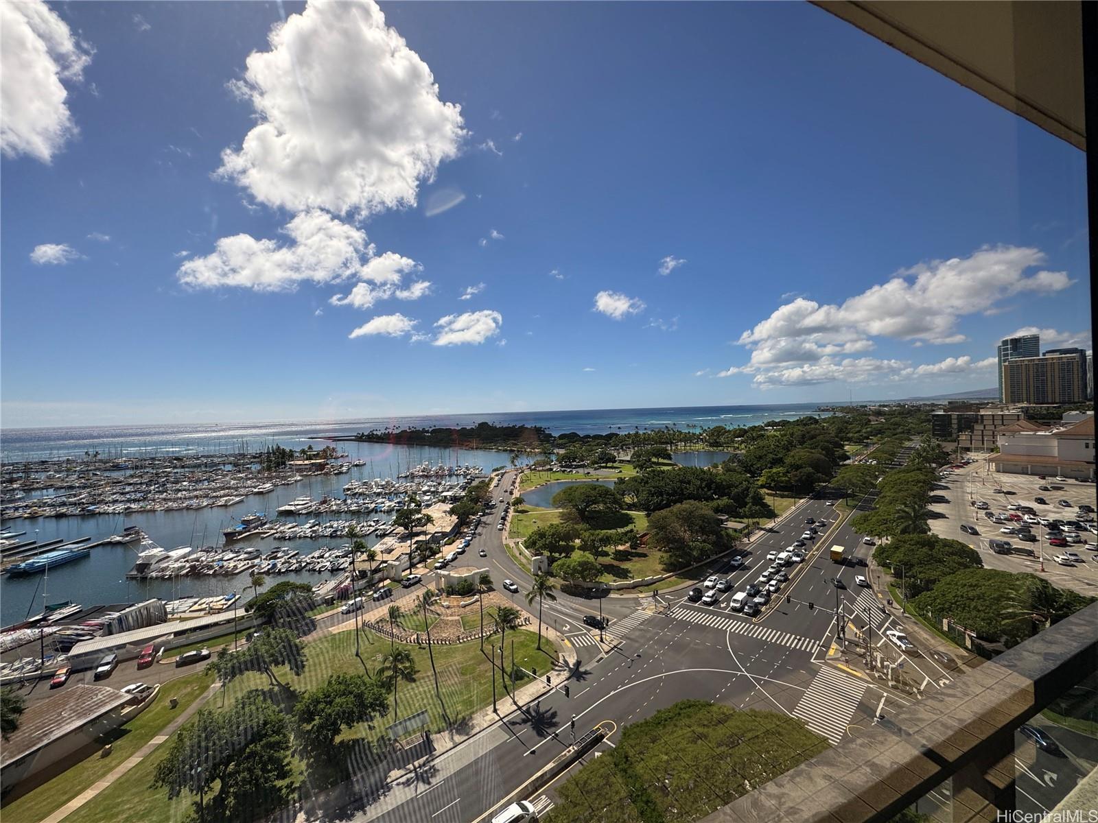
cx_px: 549
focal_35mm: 14
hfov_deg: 102.1
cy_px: 412
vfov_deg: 85.7
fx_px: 444
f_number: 2.2
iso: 50
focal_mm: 2.22
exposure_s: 1/1789
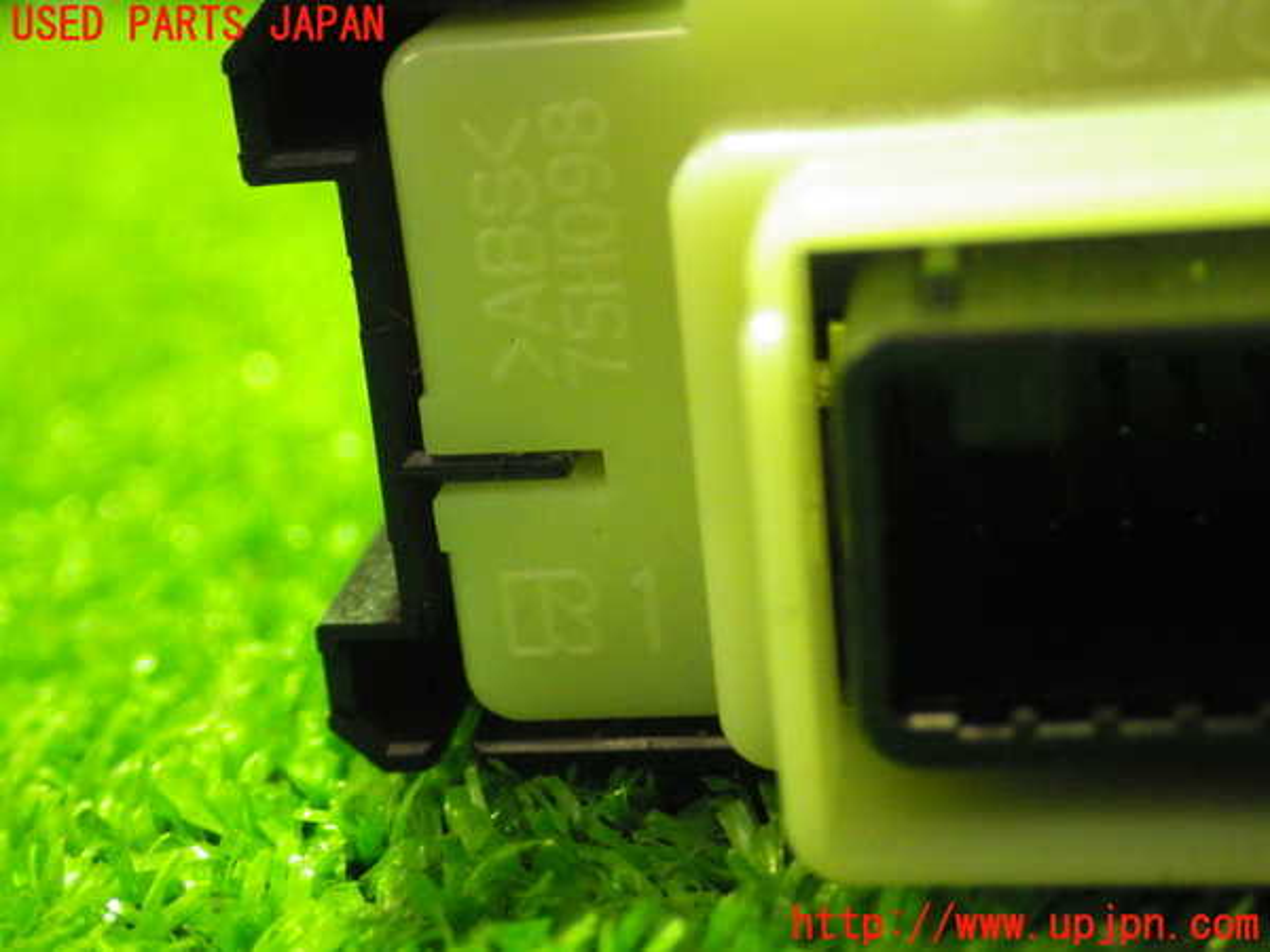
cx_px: 635
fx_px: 2128
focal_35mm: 58
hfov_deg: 33.2
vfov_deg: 25.2
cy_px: 476
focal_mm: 10.3
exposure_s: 1/13
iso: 1600
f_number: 3.5
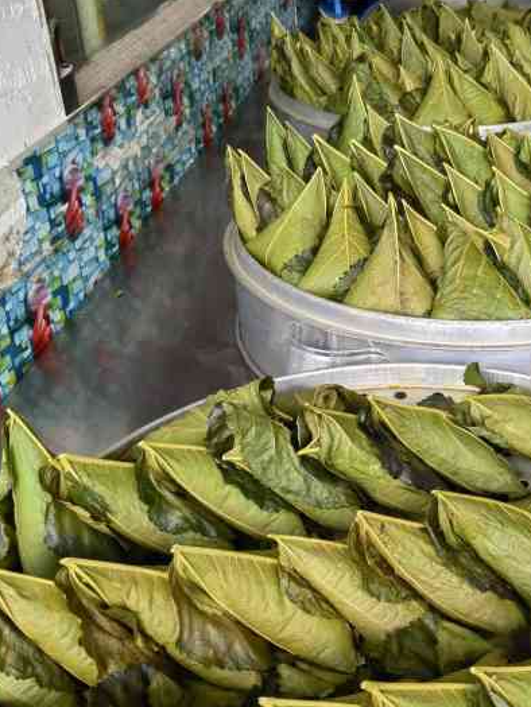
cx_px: 419
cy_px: 430
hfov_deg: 29.6
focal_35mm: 48
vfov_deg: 39.5
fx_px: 981
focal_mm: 5.54
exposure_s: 1/100
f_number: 1.8
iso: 250
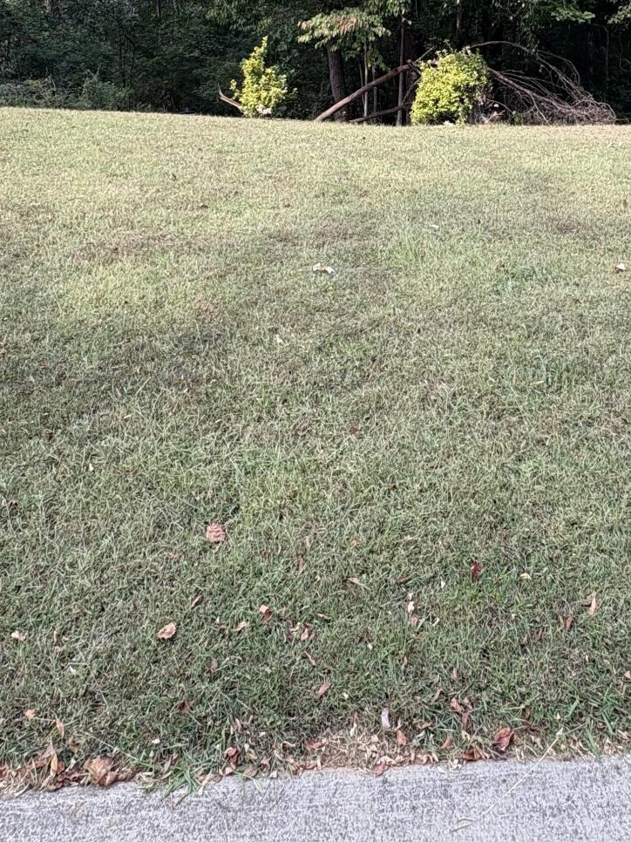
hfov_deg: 47.9
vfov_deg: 56.0
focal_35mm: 29
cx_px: 383
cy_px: 138
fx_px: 705
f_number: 2.2
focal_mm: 2.22
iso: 40
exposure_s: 1/215
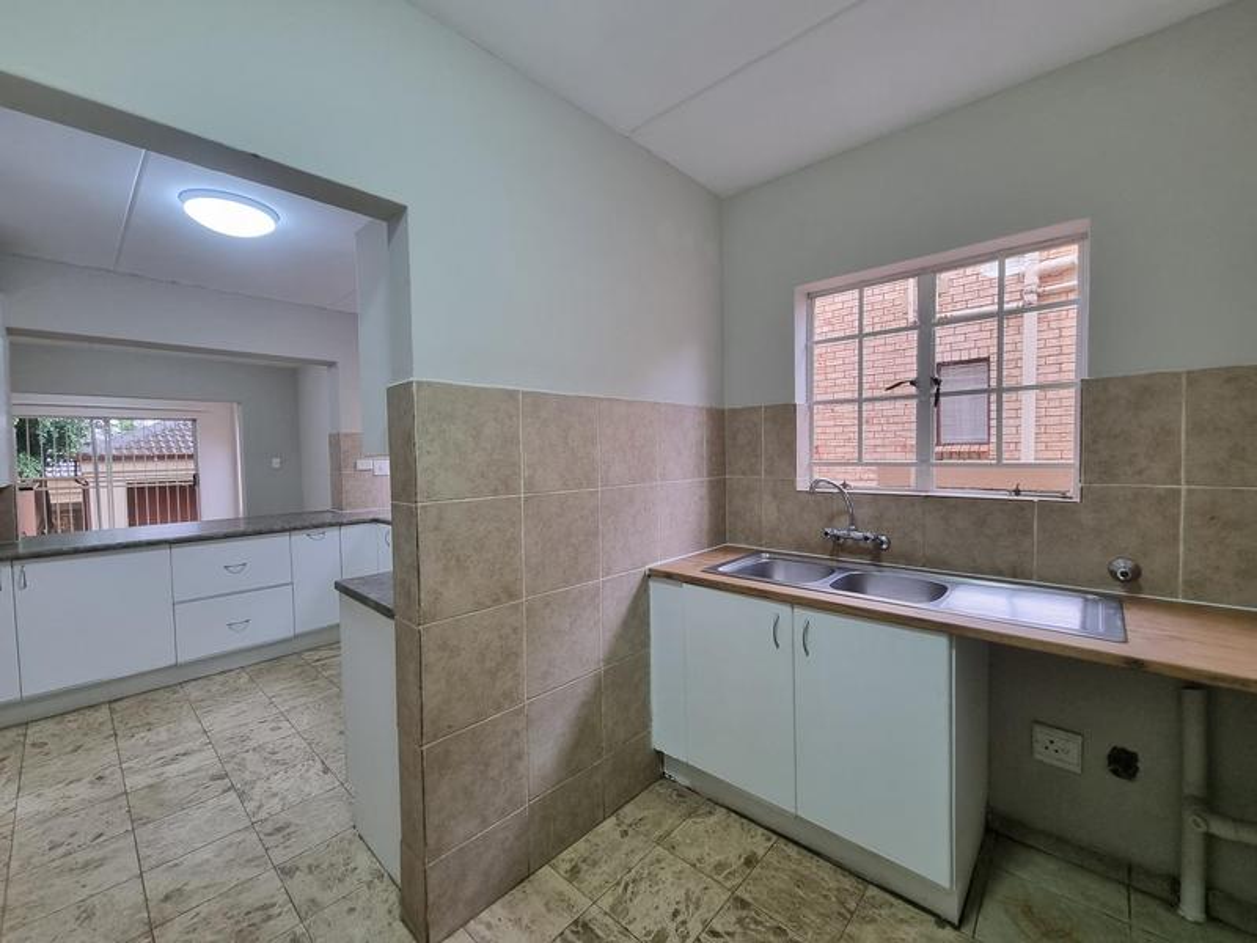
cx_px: 628
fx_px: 472
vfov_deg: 89.9
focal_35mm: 13
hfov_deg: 106.2
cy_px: 472
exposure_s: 1/50
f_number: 2.2
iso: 250
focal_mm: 2.2
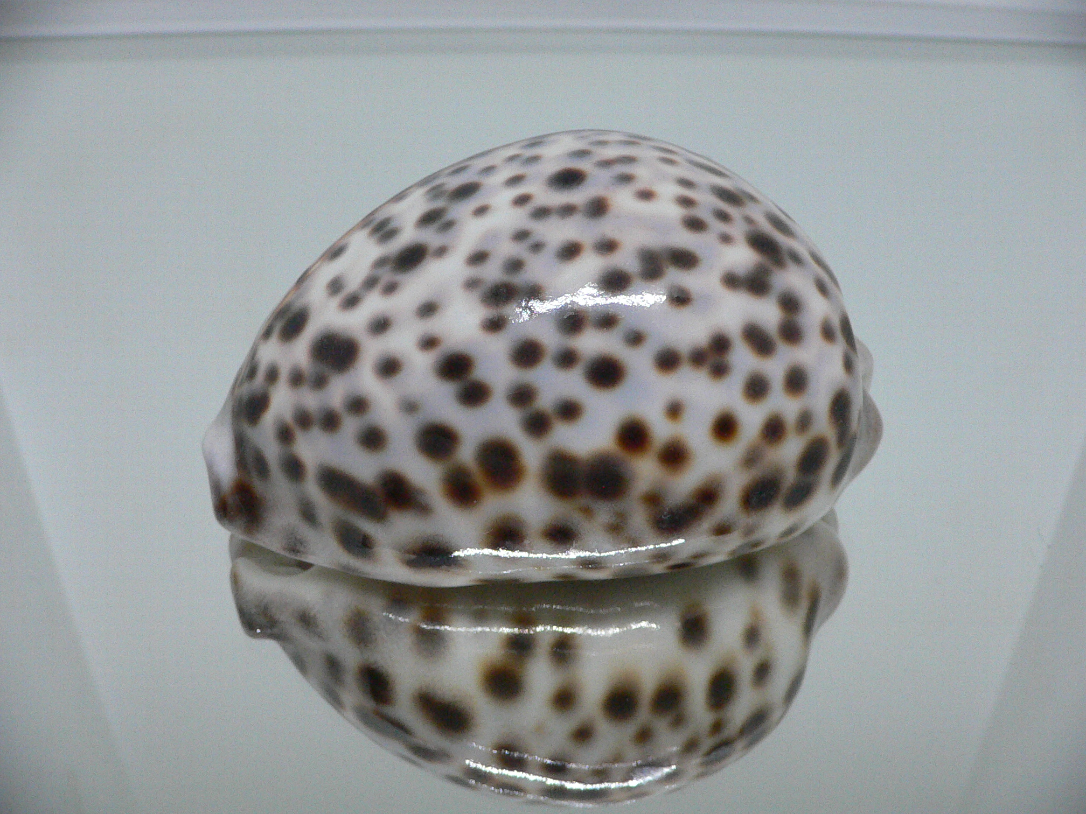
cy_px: 407
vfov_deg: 40.7
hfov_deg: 52.6
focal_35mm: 35
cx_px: 543
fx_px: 1098
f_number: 2.8
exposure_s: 1/60
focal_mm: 4.6
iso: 200
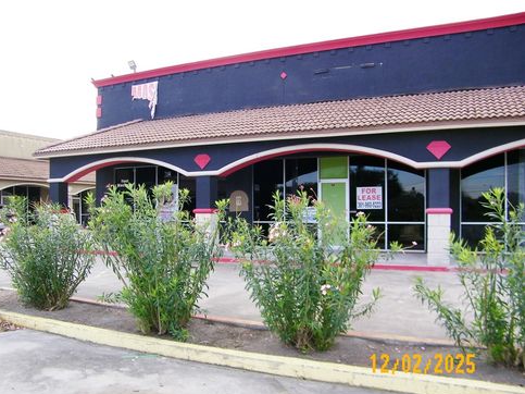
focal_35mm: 29
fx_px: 440
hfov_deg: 61.7
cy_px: 203
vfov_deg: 48.2
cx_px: 254
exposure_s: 1/125
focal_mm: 5
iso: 80
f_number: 3.5
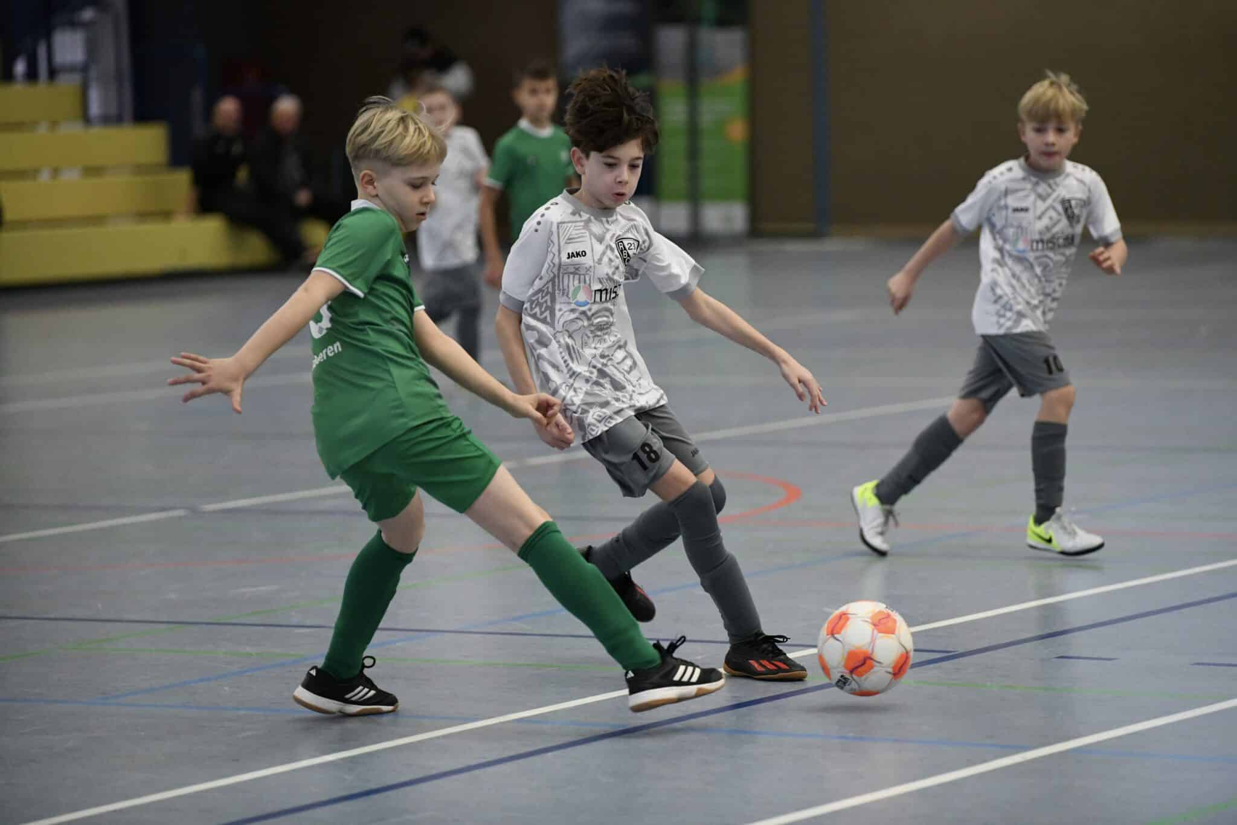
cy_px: 412
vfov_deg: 9.5
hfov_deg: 14.2
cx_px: 618
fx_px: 4982
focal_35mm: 145
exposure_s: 1/1600
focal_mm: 145
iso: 8000
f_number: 2.8
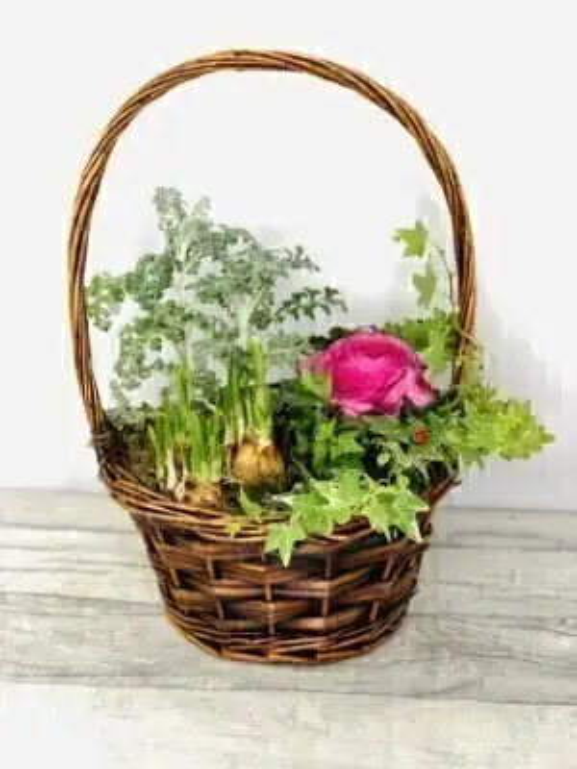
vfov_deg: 36.8
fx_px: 1156
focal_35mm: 52
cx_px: 288
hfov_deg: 28.0
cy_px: 384
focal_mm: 6
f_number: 2.4
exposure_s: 1/50
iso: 25
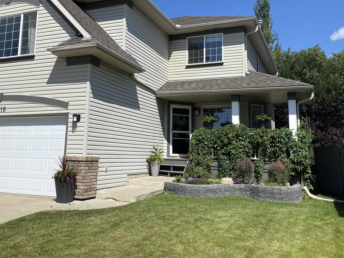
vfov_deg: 39.3
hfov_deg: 51.2
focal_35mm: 36
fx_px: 358
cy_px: 91
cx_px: 150
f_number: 1.8
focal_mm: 4.25
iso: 32
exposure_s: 1/3731
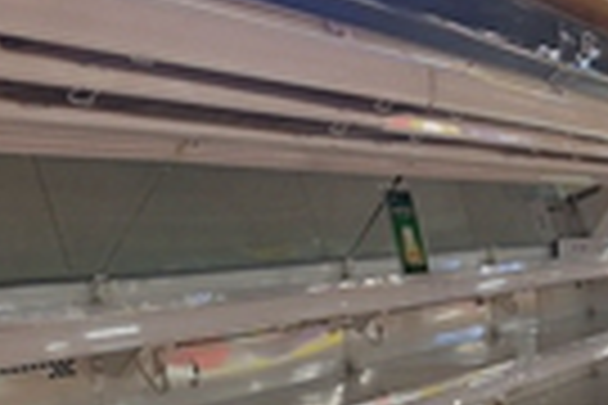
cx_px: 617
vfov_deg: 13.1
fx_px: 1756
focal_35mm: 104
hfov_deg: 19.1
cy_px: 115
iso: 100
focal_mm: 3.95
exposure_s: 1/50
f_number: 2.2
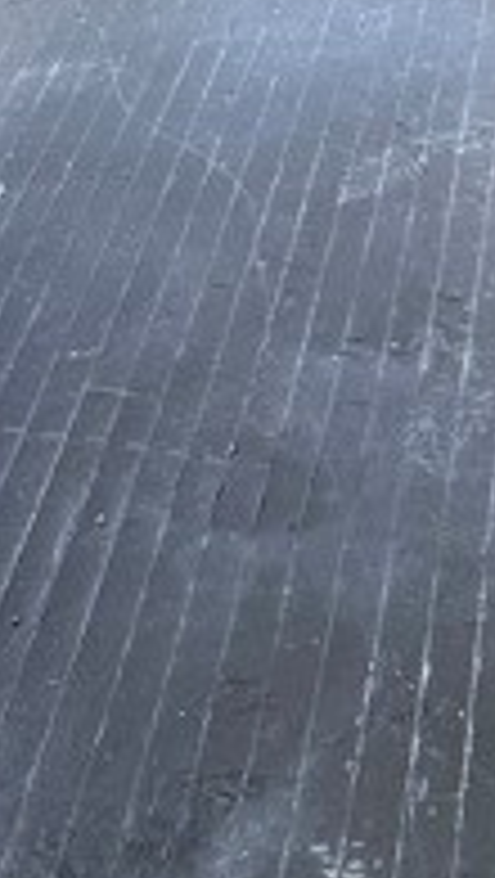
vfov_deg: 18.3
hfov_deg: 11.4
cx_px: 680
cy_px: -459
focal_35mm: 103
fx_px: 2398
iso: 250
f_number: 1.78
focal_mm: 6.86
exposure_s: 1/97
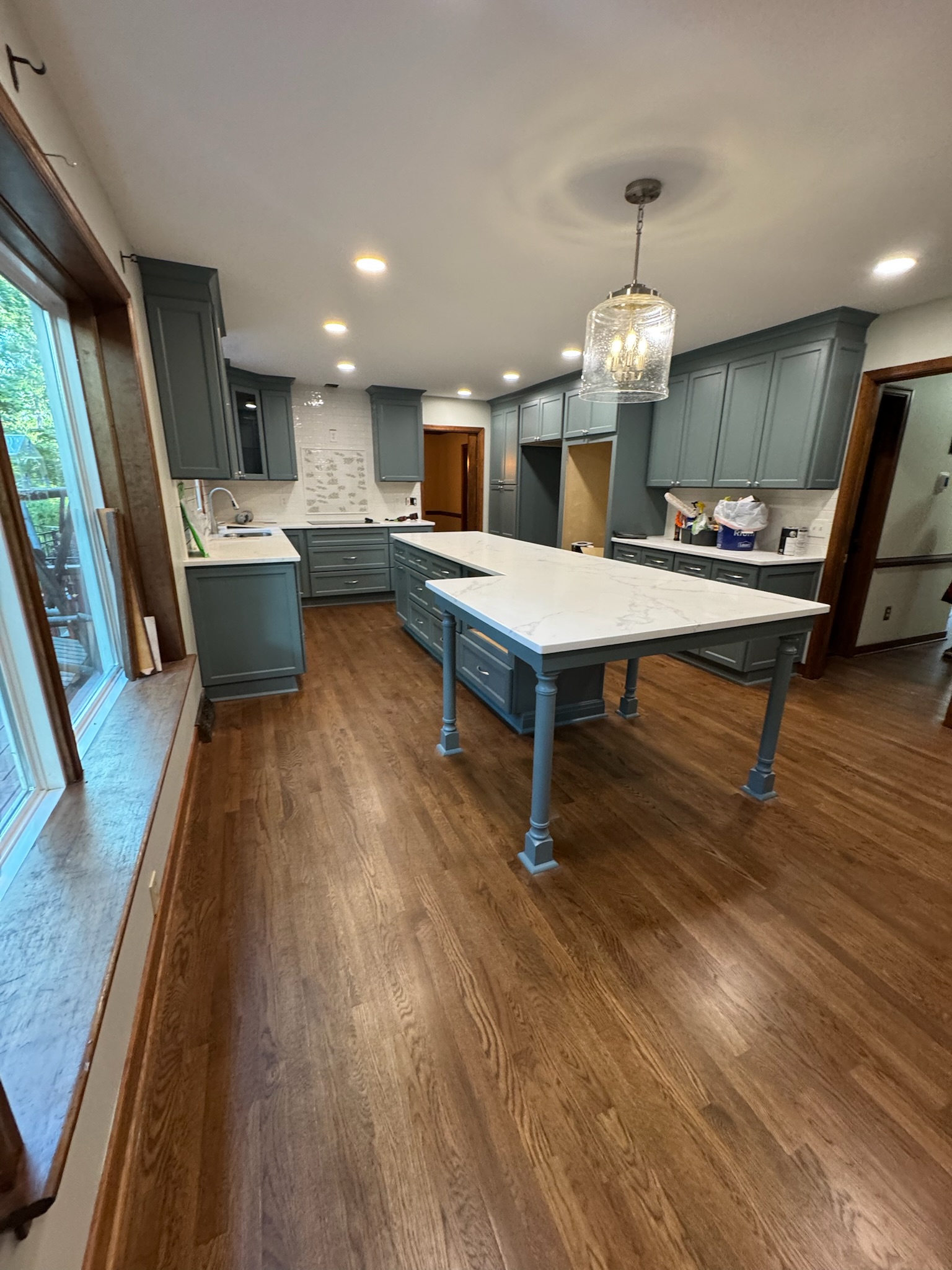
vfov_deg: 102.1
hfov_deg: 85.7
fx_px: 513
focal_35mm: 14
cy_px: 635
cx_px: 476
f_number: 2.2
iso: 320
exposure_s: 1/60
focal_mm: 2.22
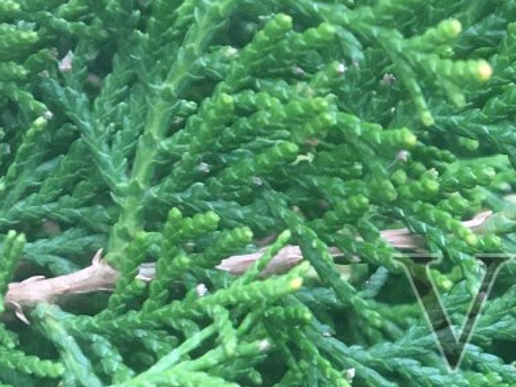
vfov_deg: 12.5
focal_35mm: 118
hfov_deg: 16.1
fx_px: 1759
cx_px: 612
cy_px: 344
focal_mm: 4.15
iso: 125
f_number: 2.2
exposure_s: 1/33
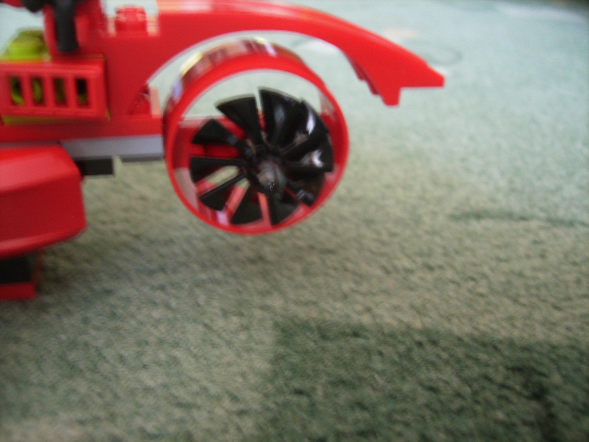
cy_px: 221
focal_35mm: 32
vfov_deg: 44.2
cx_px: 294
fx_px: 544
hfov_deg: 56.8
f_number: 2.8
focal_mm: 5.99
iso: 50
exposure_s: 1
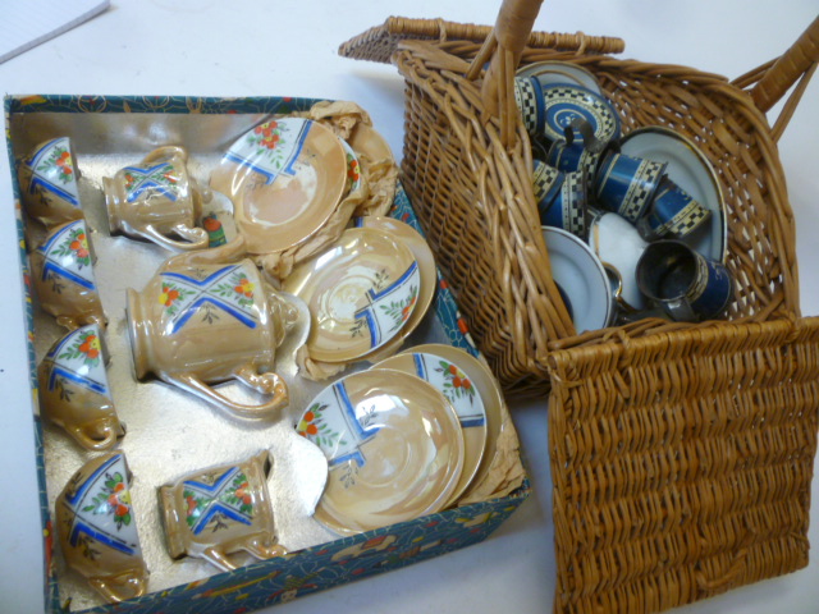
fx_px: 686
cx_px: 410
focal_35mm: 29
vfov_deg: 48.2
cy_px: 307
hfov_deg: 61.7
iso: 200
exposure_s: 1/30
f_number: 3.3
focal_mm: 5.2
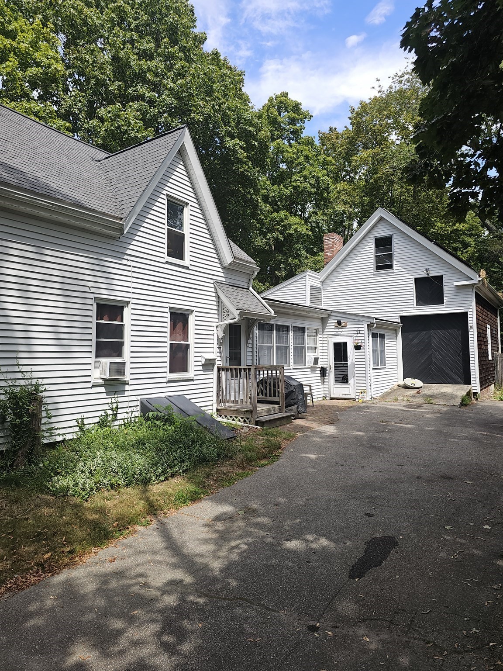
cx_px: 252
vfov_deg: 73.9
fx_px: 446
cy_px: 336
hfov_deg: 58.9
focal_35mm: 23
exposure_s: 1/388
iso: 10
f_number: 1.7
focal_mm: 6.3
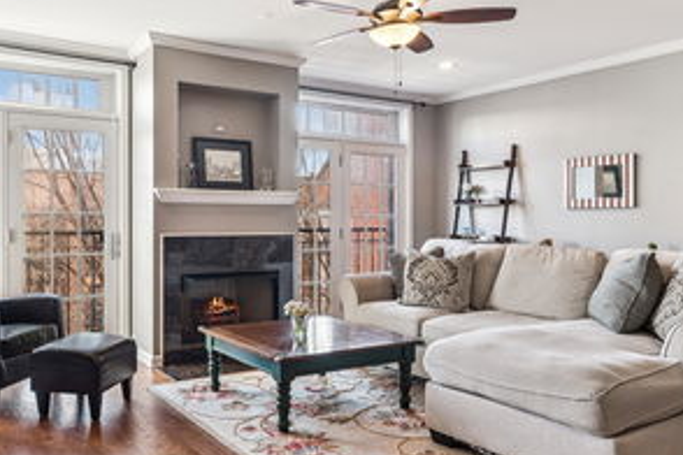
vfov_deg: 42.3
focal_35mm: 31
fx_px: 588
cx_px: 257
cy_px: 223
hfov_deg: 59.5
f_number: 8
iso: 200
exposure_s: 1/6
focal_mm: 19
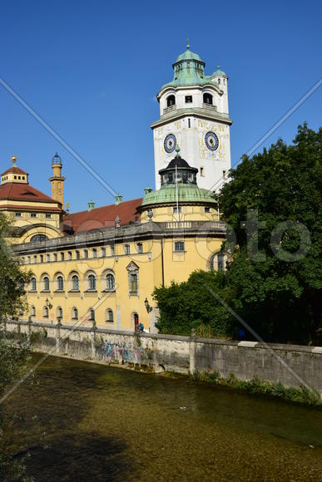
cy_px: 241
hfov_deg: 34.2
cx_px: 161
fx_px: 523
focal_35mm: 39
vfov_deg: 49.5
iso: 100
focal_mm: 26
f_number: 9
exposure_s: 1/320
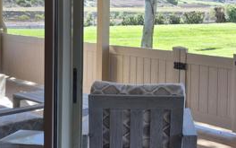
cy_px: 22
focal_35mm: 59
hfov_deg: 33.6
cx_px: 188
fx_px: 379
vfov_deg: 21.6
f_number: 1.8
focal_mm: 5.4
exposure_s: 1/180
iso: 40
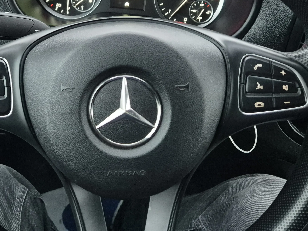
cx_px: 113
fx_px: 374
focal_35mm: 42
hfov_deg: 44.4
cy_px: 48
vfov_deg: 33.4
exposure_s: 1/100
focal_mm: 5.4
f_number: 1.8
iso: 2000
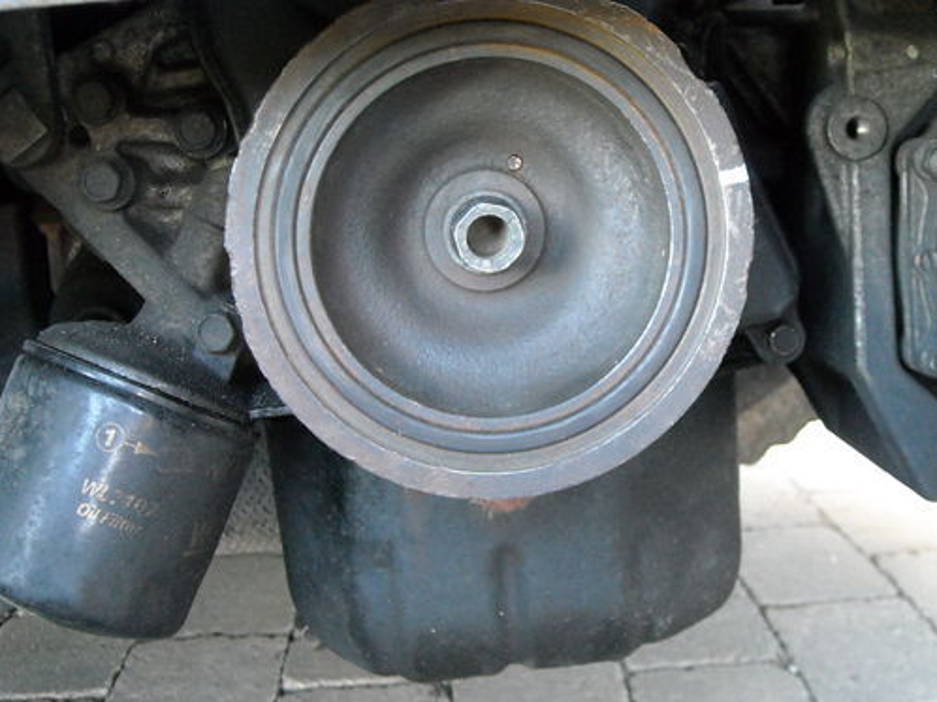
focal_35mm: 45
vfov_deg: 32.2
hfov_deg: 42.0
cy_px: 361
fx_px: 1217
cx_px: 523
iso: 400
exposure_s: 1/19
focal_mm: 5.7
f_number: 2.8
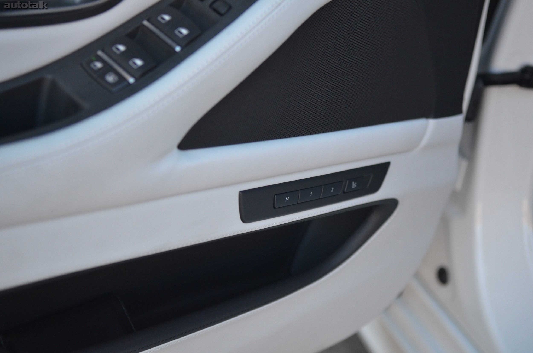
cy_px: 176
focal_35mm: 68
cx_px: 266
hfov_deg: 29.9
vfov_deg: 20.1
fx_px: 997
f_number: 2.8
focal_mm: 45
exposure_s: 1/500
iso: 1600
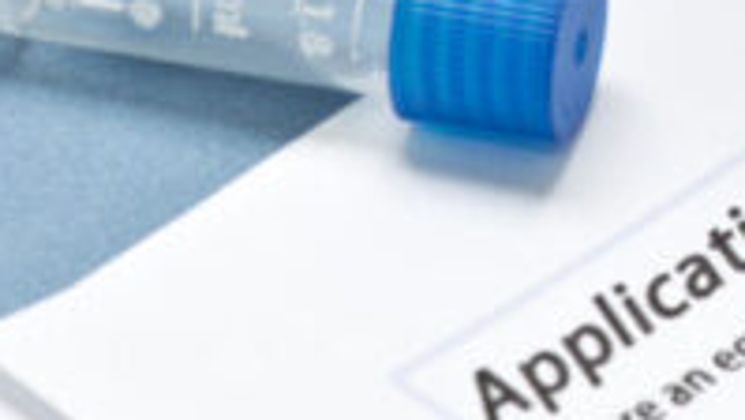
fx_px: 8377
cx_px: 943
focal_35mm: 424
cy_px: -79
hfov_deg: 5.1
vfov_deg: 2.9
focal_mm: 105
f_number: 10
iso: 200
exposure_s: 1/200
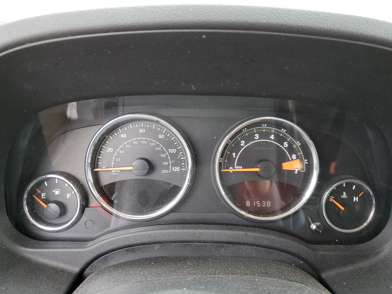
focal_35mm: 26
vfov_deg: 53.1
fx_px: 294
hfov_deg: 67.3
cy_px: 147
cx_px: 196
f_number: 1.5
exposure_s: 1/60.2
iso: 115
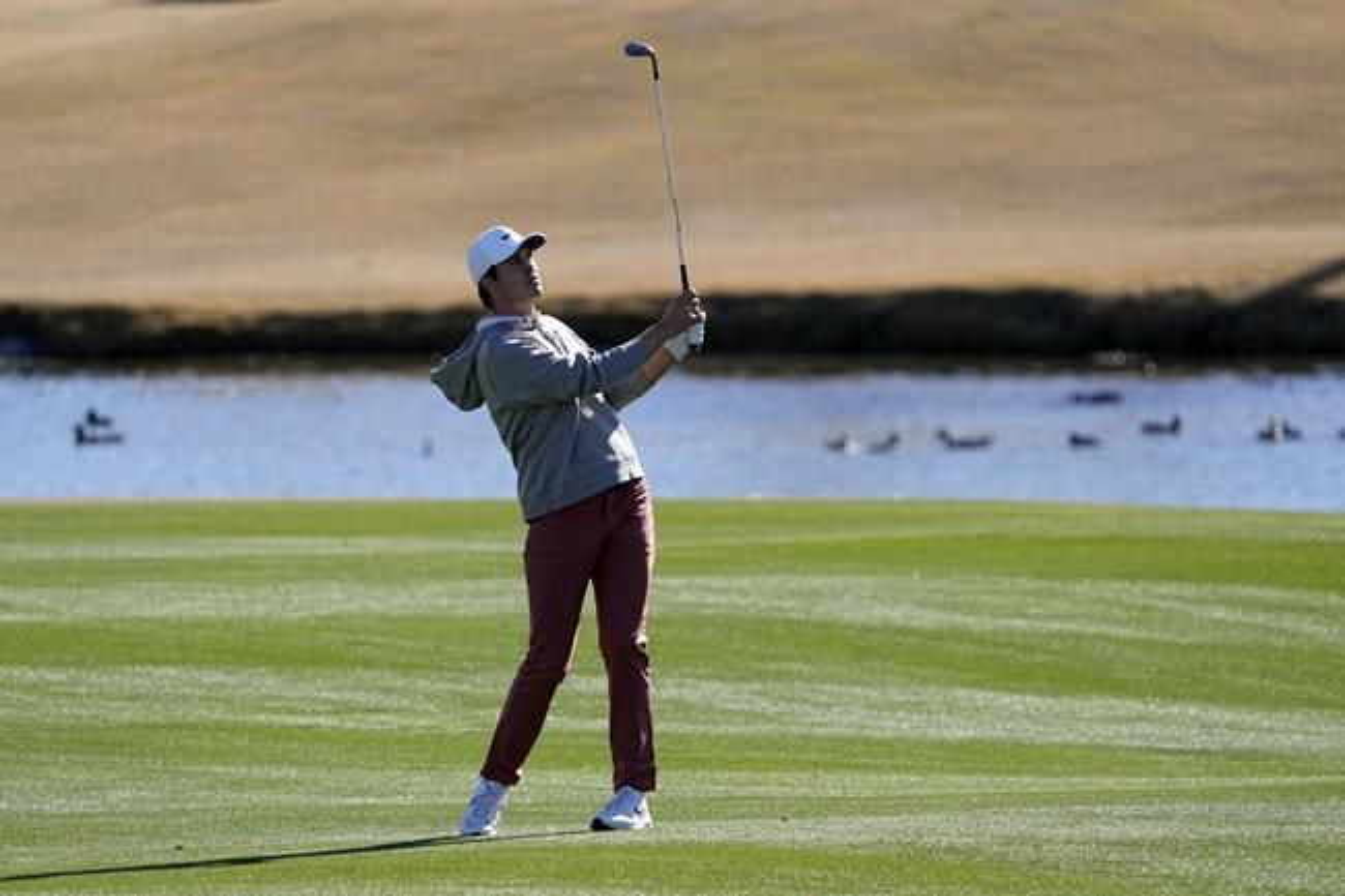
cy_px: 448
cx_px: 672
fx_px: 19982
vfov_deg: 2.6
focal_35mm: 535
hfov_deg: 3.9
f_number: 6.3
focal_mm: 535
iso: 1250
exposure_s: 1/3200
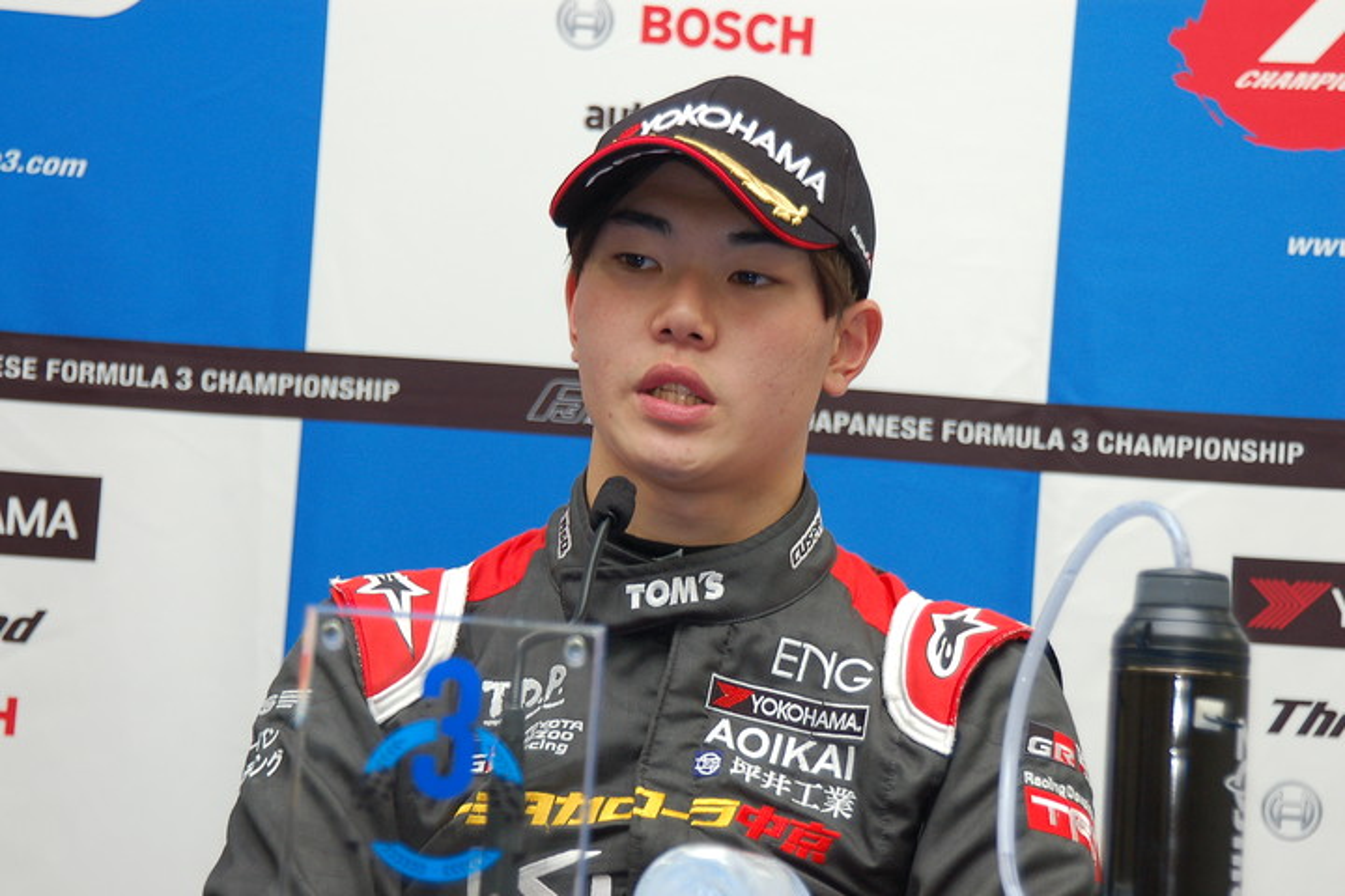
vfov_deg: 9.1
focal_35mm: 150
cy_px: 448
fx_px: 5604
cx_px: 672
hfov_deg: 13.7
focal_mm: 100
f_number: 5.6
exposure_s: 1/60
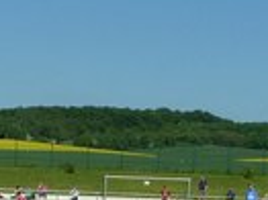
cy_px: 362
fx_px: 1036
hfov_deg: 14.5
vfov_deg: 10.4
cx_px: -6
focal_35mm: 134
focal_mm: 4.1
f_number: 5.6
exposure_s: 1/500
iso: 80
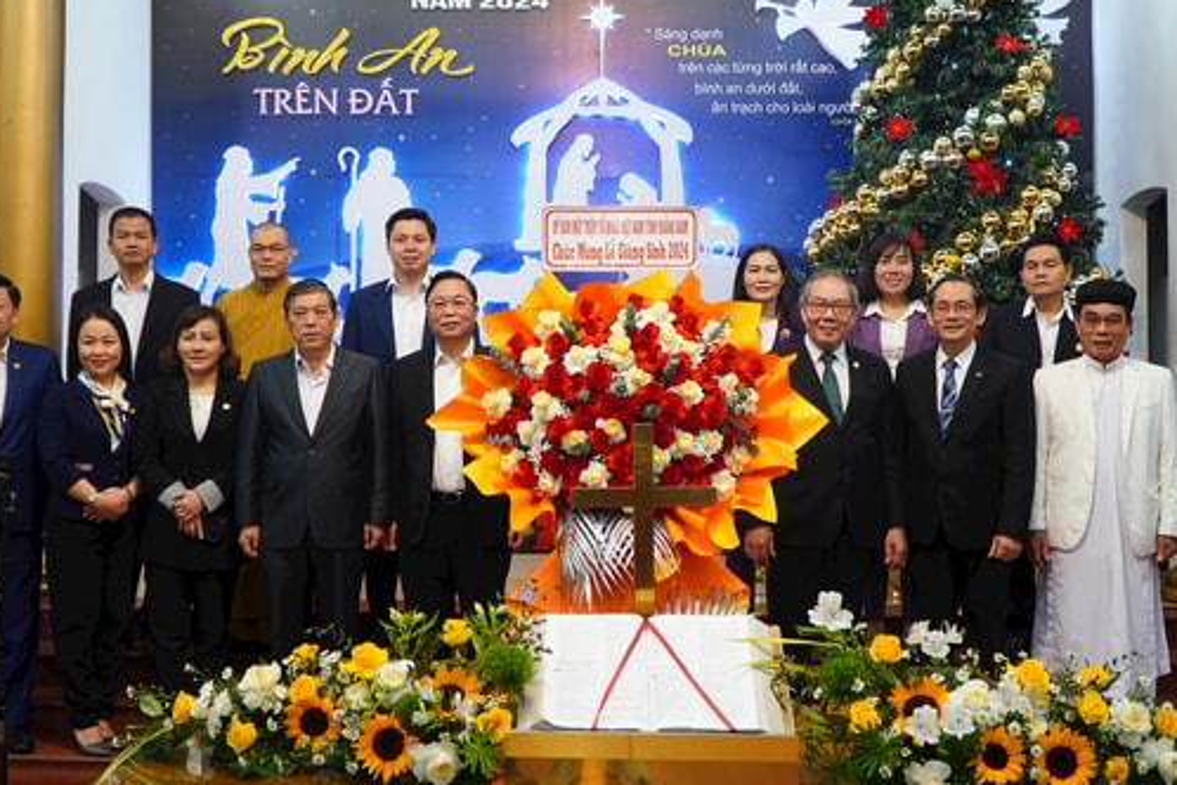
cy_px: 378
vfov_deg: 34.2
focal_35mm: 39
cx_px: 548
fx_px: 1275
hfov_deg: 49.5
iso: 400
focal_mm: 24
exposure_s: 1/80
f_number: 4
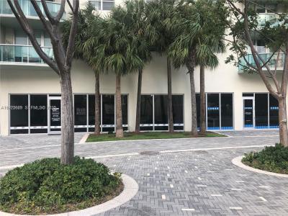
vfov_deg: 49.7
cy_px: 108
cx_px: 144
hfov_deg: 63.4
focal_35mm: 28
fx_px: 233
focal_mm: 4
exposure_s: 1/257
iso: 20
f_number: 1.8
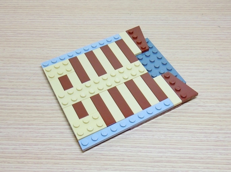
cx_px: 116
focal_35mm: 30
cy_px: 86
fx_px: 200
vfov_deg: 46.7
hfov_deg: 60.0
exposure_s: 1/25
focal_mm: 5.4
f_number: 3.5
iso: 200
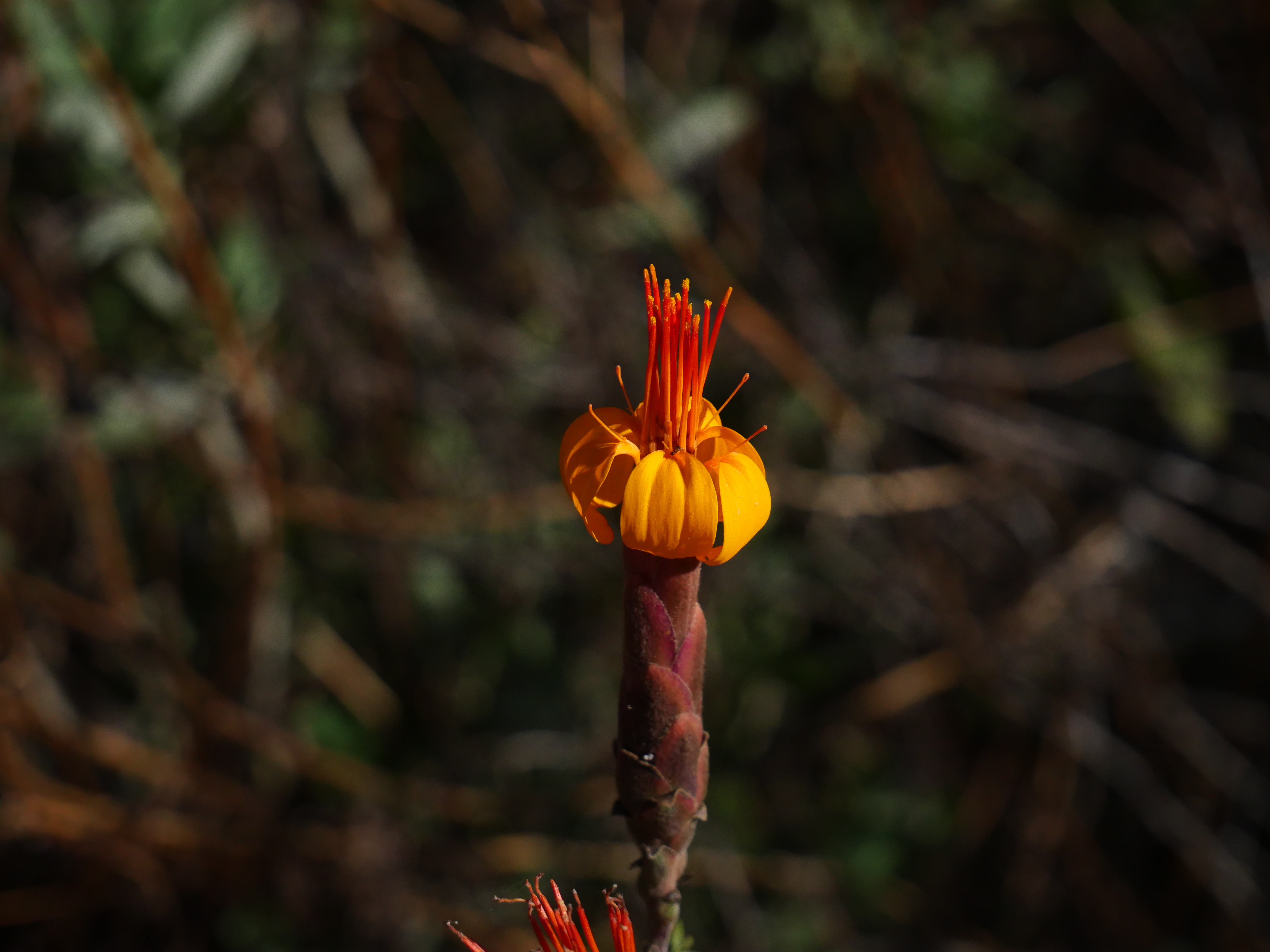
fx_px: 3375
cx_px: 635
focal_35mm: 92
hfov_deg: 21.3
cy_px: 476
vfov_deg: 16.1
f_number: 5.6
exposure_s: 1/6400
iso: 1000
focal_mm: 46
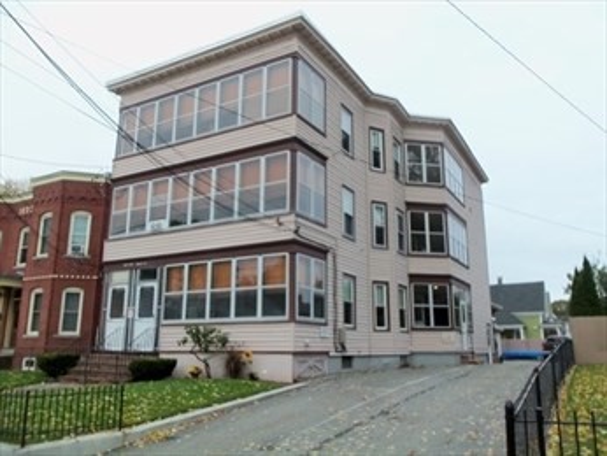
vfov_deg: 48.3
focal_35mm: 29
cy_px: 228
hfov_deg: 61.6
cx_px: 304
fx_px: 509
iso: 80
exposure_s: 1/100
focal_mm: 5.2
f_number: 3.4
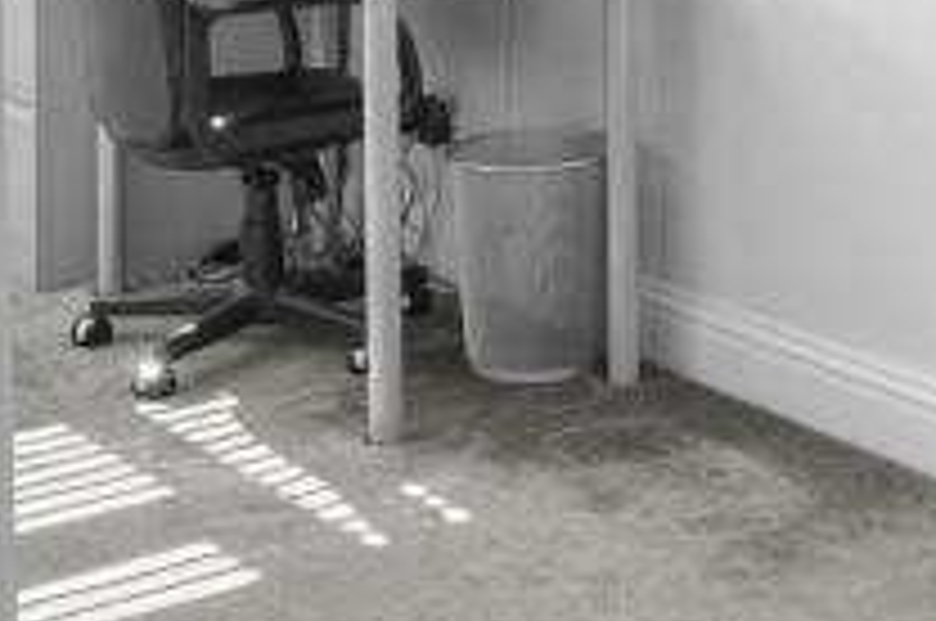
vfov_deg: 18.0
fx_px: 1921
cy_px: 29
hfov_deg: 26.4
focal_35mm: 74
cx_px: 850
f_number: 8
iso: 1600
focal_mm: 10
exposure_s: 1/15
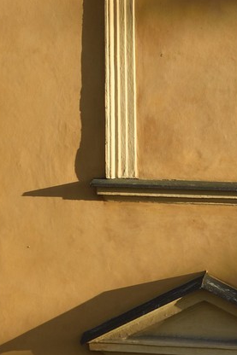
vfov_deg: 9.7
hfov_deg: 6.9
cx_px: 75
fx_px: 1976
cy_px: -303
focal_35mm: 200
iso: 200
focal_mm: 52
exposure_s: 1/250
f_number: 9
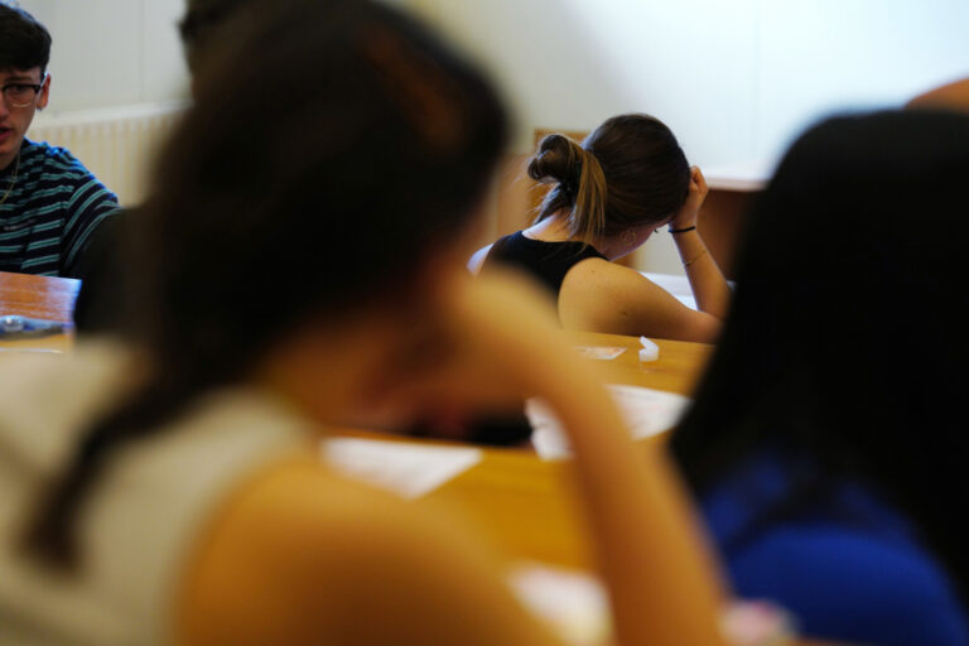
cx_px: 484
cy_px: 323
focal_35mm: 156
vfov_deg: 8.8
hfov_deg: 13.2
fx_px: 4199
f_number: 4.5
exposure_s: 1/160
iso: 1250
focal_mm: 156
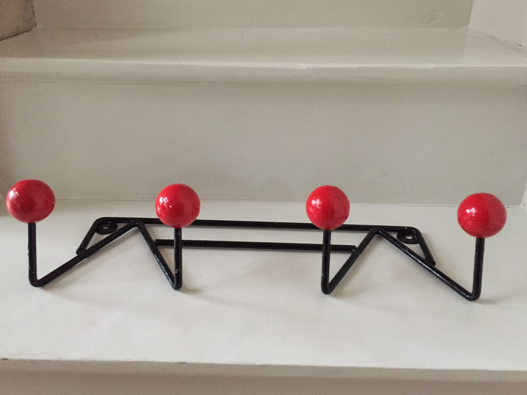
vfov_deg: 44.2
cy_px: 202
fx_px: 487
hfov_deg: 56.8
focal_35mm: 32
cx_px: 257
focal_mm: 4.15
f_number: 2.2
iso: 400
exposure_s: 1/17
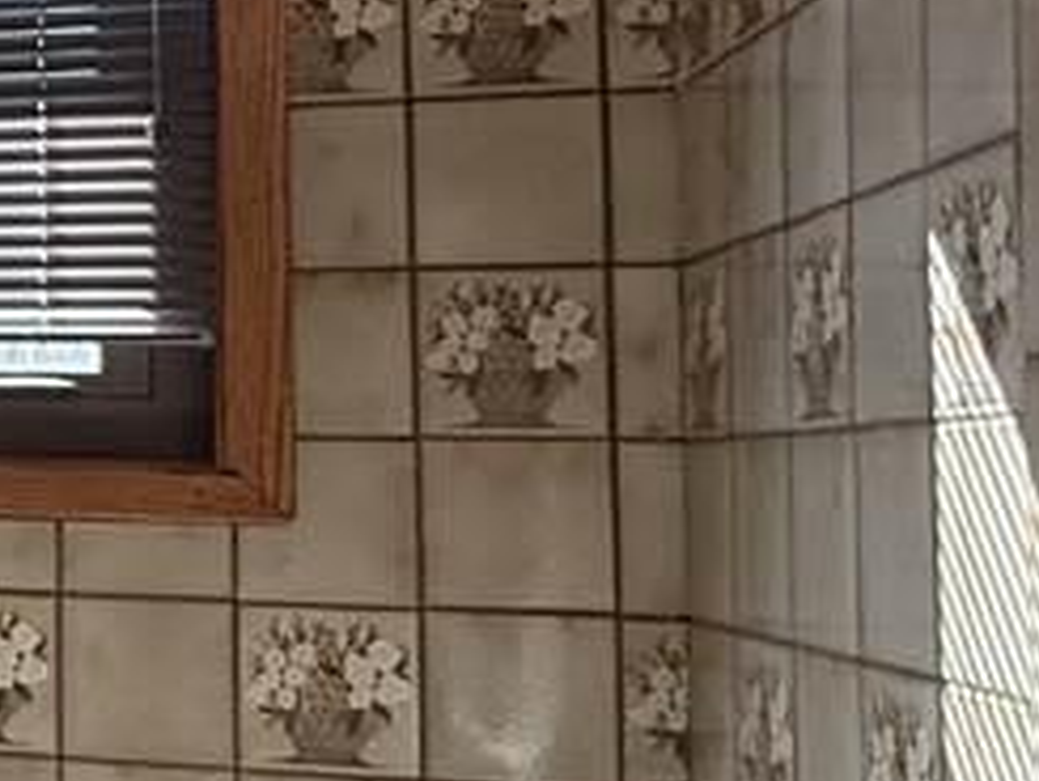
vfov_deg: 20.2
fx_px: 2192
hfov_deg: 20.7
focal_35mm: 73
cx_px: -700
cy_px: 306
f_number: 2.2
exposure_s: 1/120
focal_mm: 2.22
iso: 200
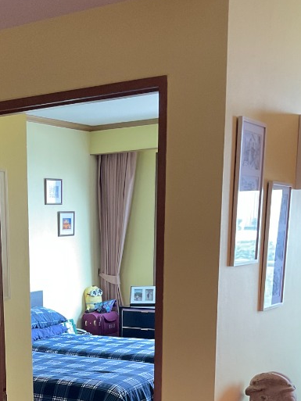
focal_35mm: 61
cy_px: 388
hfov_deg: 23.4
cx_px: 27
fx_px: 707
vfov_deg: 29.8
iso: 250
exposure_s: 1/40
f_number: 1.8
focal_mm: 3
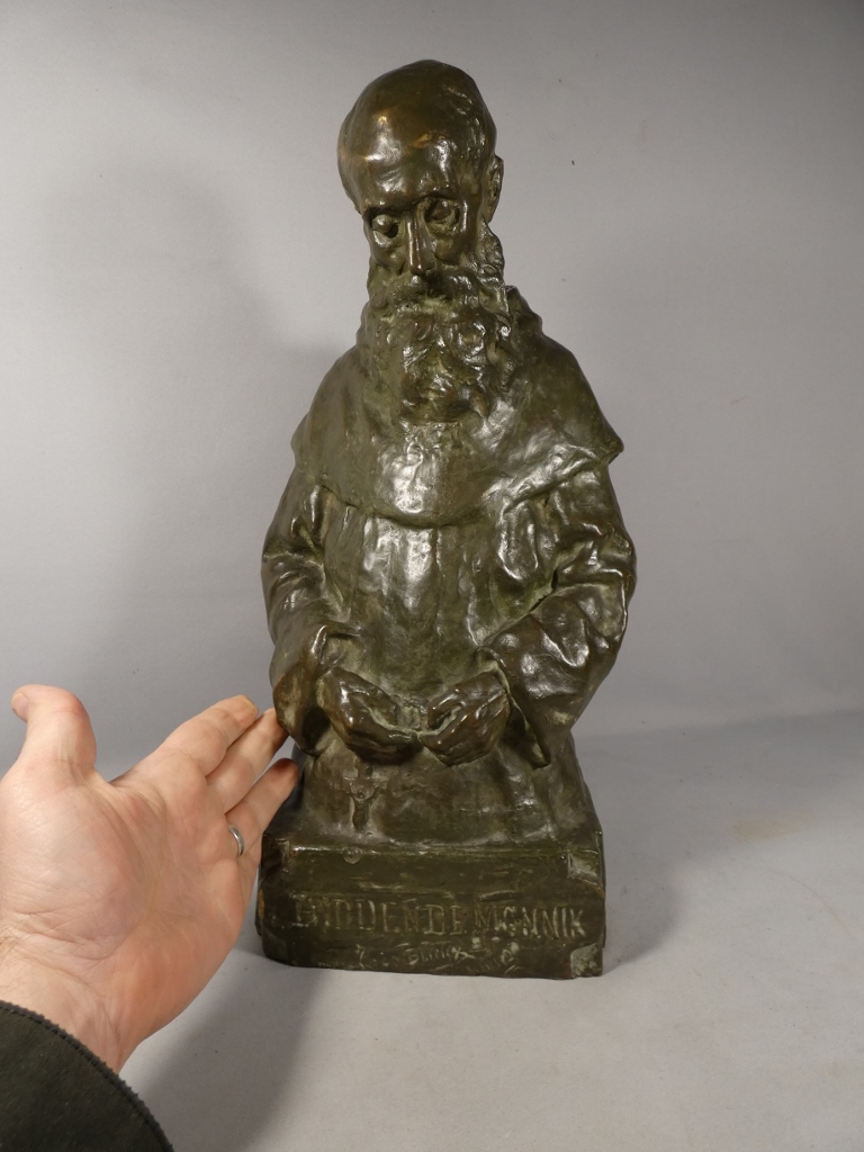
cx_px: 432
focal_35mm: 20
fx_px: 666
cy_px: 576
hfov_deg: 66.0
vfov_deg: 81.7
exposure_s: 1/80
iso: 80
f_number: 2.8
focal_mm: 3.6
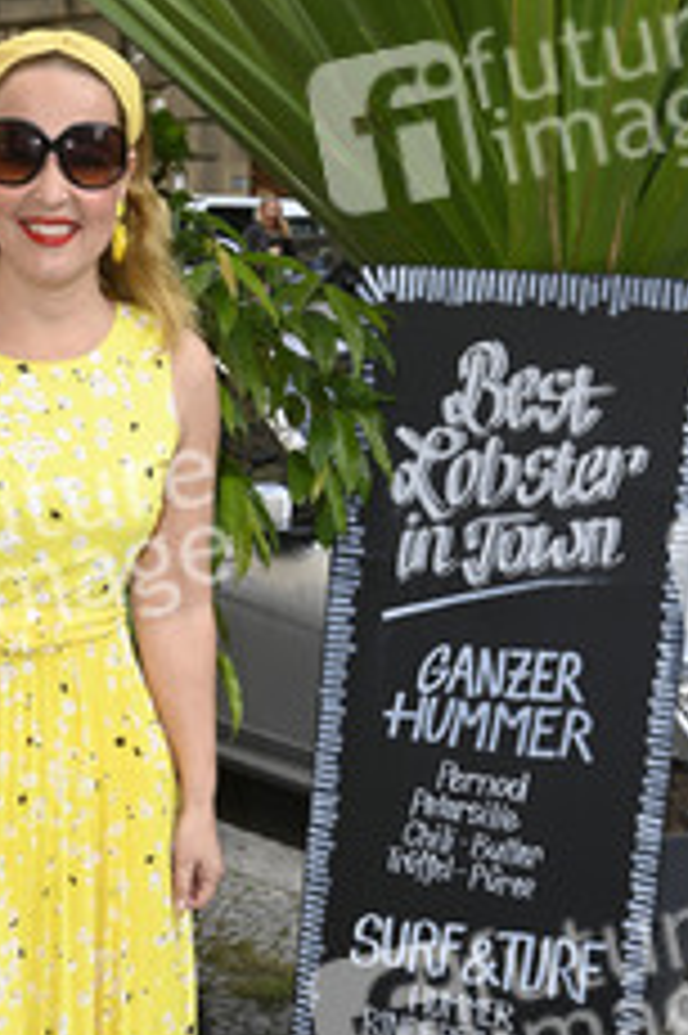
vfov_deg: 32.3
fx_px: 1751
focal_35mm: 61
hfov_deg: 21.9
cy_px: 783
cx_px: 130
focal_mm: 35
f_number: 6.3
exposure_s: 1/250
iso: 250
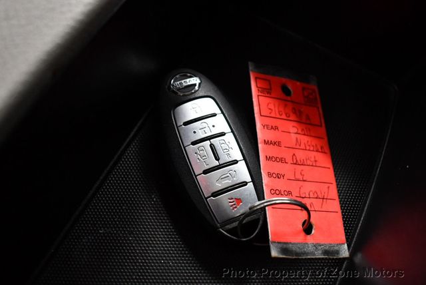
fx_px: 426
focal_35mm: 36
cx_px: 213
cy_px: 142
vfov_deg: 36.9
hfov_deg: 53.1
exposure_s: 1/125
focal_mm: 18
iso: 3200
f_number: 3.5
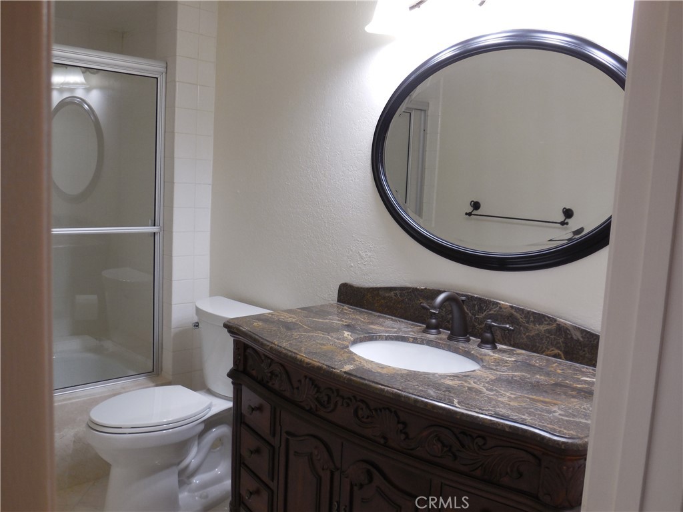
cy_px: 256
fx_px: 671
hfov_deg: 54.0
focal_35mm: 34
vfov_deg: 41.8
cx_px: 342
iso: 200
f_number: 3.4
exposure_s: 1/30
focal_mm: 6.1
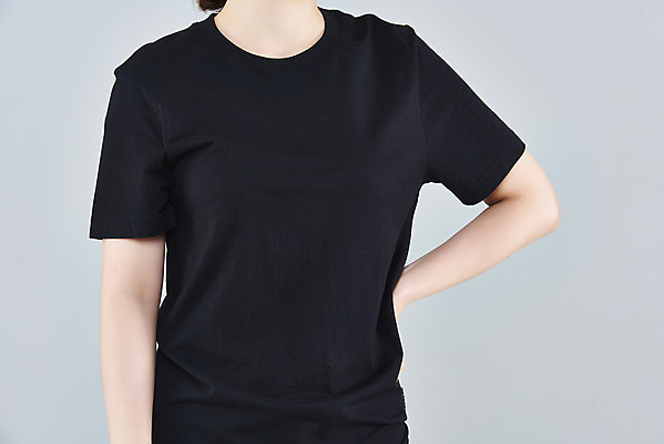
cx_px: 332
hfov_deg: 11.4
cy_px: 222
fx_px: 3321
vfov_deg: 7.6
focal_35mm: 180
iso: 100
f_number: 16
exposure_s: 1/125
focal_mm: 180
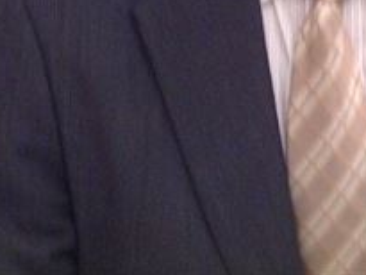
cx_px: 734
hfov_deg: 10.4
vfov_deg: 7.8
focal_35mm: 175
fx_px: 1851
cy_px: -409
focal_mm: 4.28
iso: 80
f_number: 2.4
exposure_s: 1/15
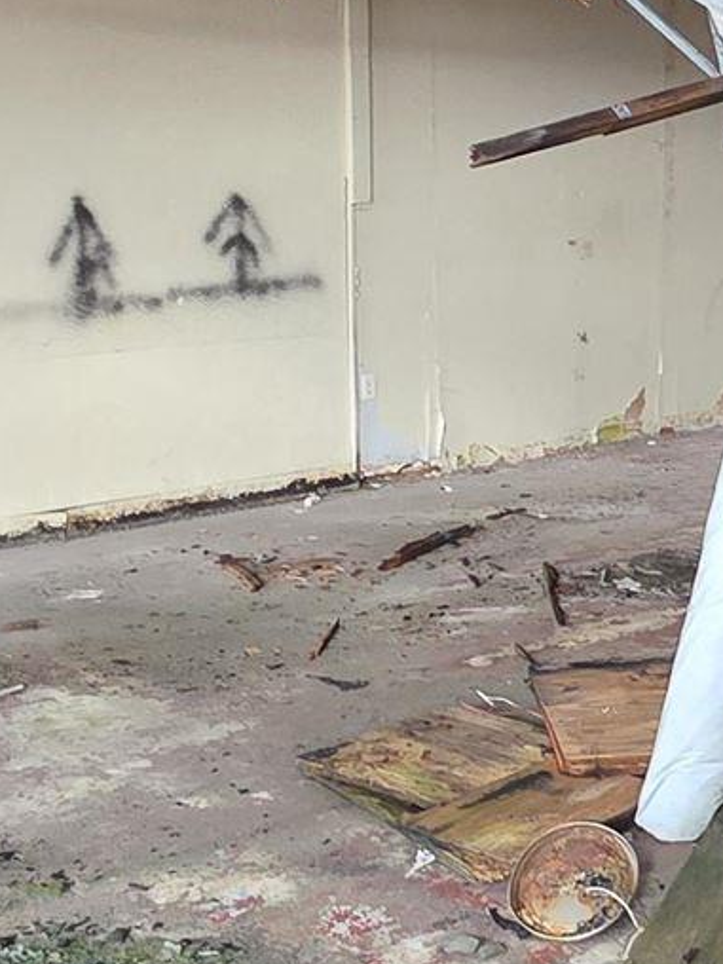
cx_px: 784
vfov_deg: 32.2
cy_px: 260
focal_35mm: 59
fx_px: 1643
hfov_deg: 23.4
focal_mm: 2.2
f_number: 1.9
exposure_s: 1/60.2
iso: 320
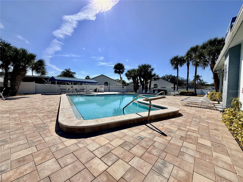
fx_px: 98
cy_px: 91
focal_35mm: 14
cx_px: 122
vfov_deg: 85.7
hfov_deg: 102.1
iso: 50
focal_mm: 2.22
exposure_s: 1/5155
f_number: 2.2
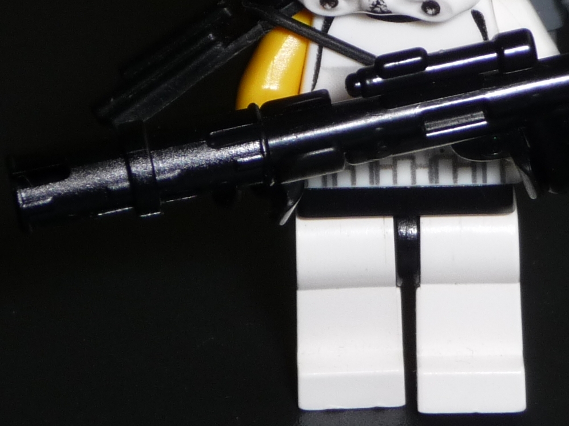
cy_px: 79
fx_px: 3517
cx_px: 315
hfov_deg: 9.2
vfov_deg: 6.9
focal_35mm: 214
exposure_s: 1/30
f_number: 4.5
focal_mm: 10.5
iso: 100
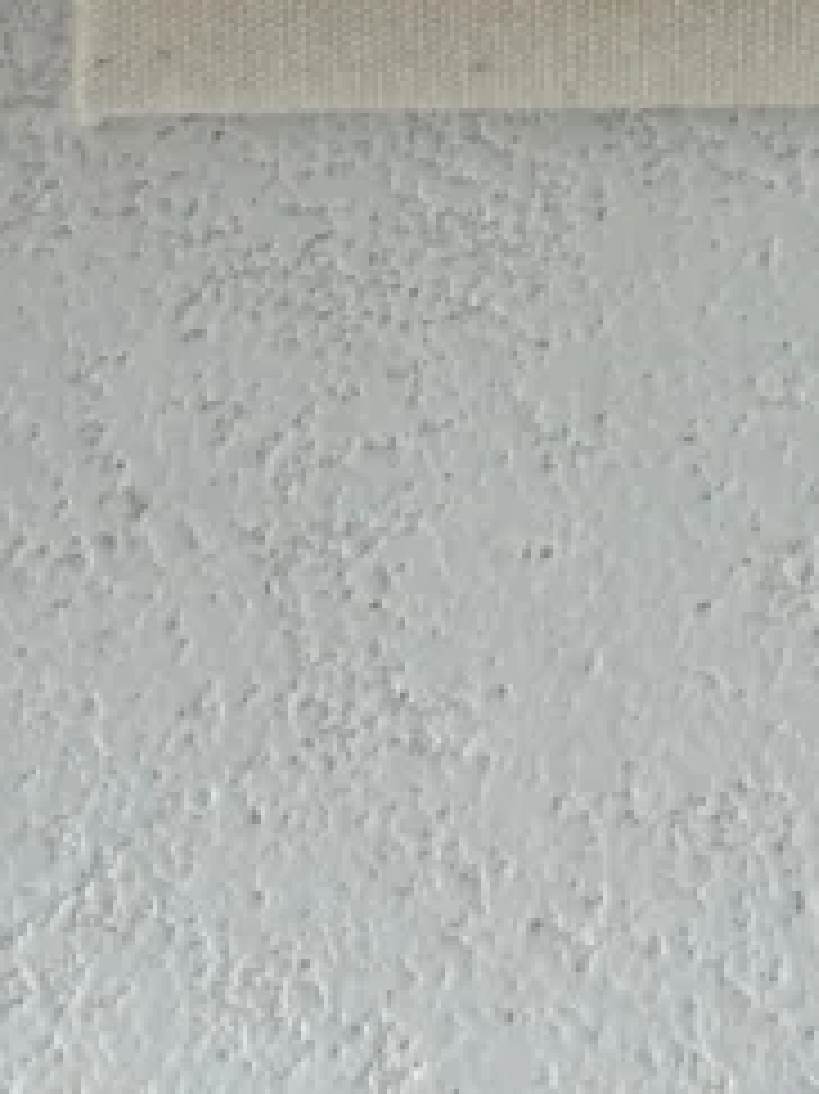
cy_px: -702
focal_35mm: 158
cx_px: 783
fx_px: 4989
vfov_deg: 11.8
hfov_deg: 9.3
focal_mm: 6.86
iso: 80
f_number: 1.78
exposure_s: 1/75
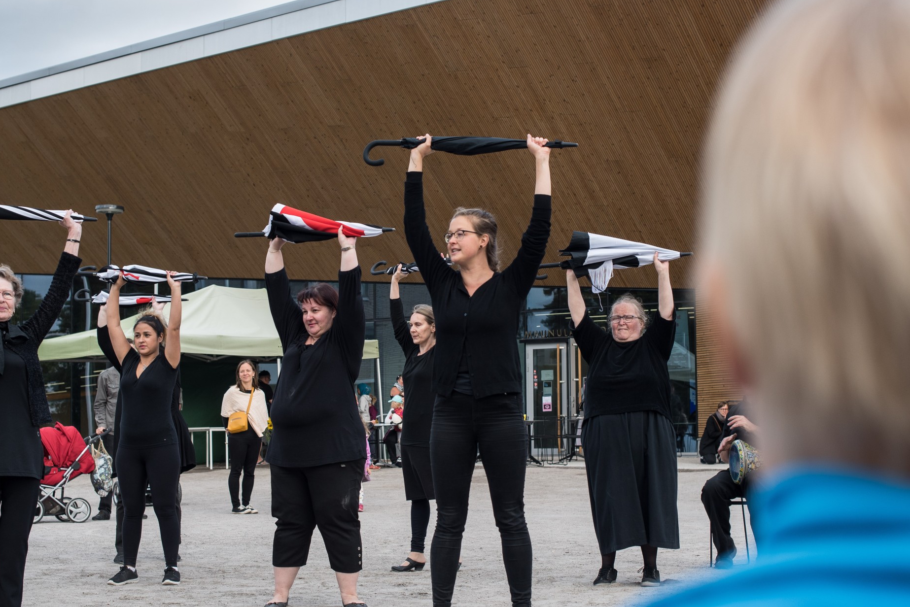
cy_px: 317
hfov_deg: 30.9
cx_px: 421
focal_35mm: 65
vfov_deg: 20.9
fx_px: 1643
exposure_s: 1/400
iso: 200
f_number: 5
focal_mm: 50
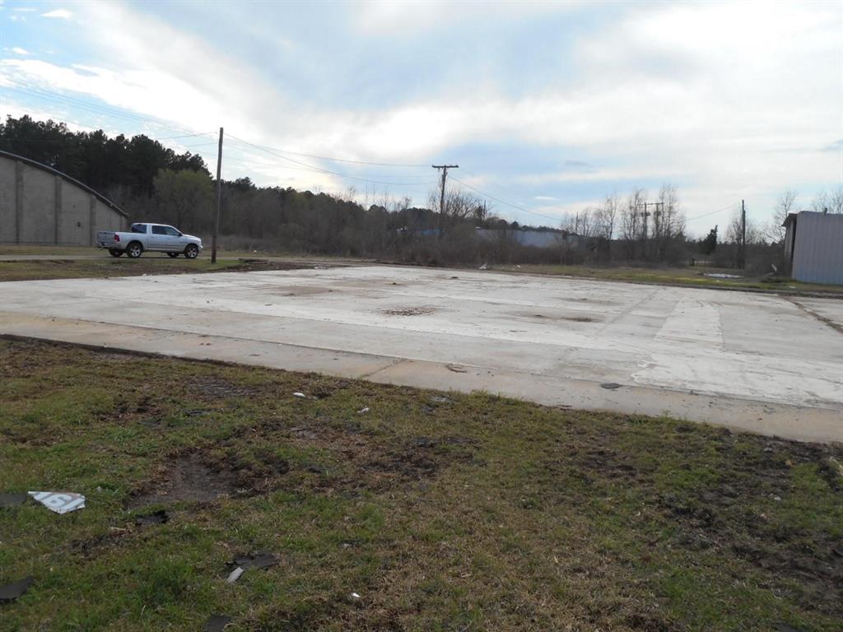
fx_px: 706
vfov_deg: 48.2
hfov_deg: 61.7
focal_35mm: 29
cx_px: 422
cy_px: 316
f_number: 4
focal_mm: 5.2
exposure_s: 1/500
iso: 80
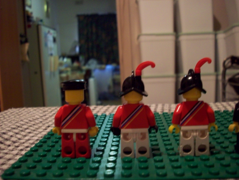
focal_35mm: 37
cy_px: 90
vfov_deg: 38.7
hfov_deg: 50.1
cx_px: 120
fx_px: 255
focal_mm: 6.2
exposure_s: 1/8
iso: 200
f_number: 2.8
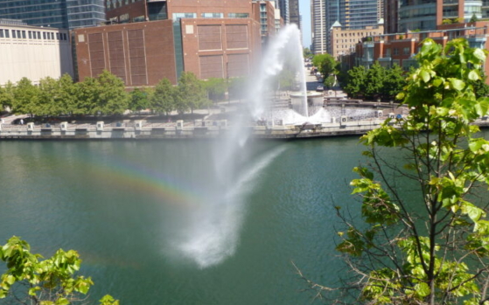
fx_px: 453
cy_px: 152
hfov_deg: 56.6
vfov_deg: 37.2
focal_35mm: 34
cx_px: 219
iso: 80
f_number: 3.3
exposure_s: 1/400
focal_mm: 5
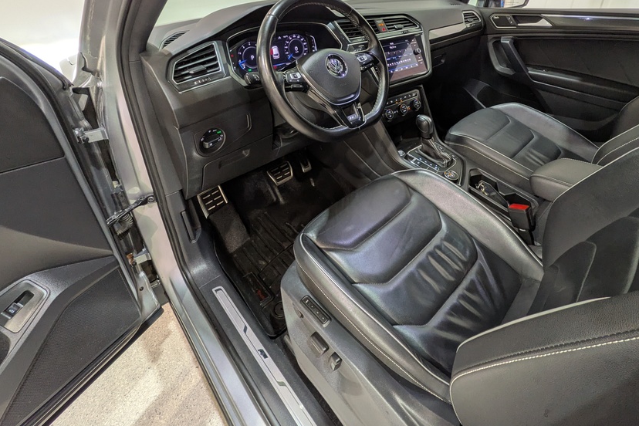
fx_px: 319
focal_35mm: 18
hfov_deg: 89.8
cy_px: 135
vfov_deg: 65.2
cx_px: 344
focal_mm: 1.83
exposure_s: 1/30
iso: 53
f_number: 2.2
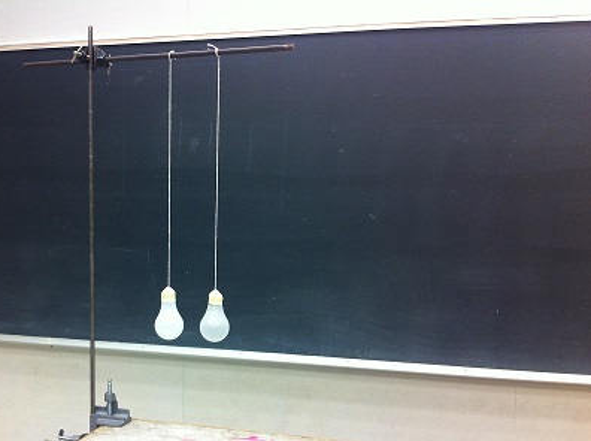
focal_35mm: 43
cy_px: 270
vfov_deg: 33.3
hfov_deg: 43.7
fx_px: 732
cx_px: 234
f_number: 2.8
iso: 125
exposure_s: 1/15
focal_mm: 3.85
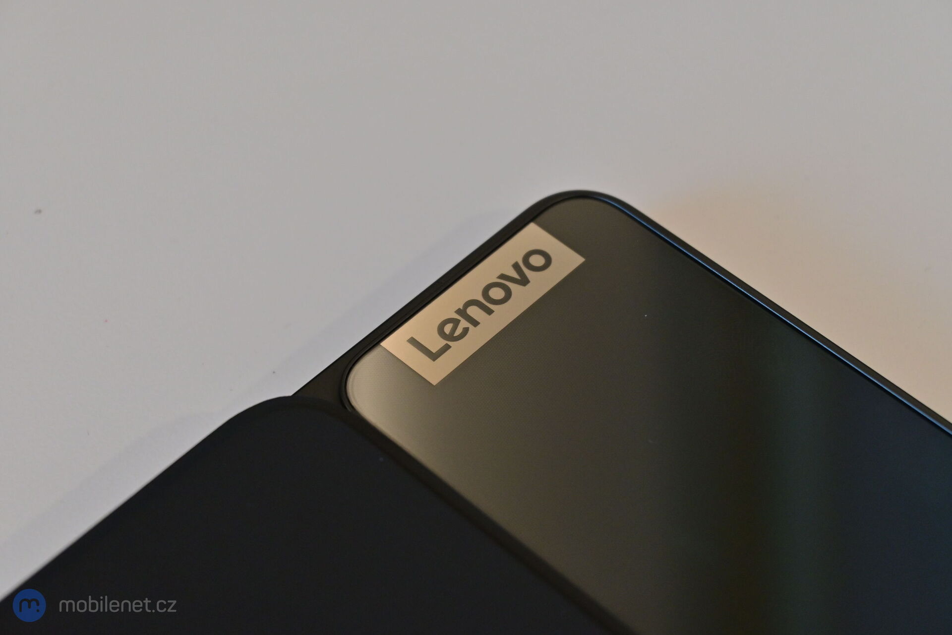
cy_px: 318
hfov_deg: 27.0
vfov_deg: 18.2
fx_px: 1983
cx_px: 476
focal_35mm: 75
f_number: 6.3
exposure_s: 1/80
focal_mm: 50
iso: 800
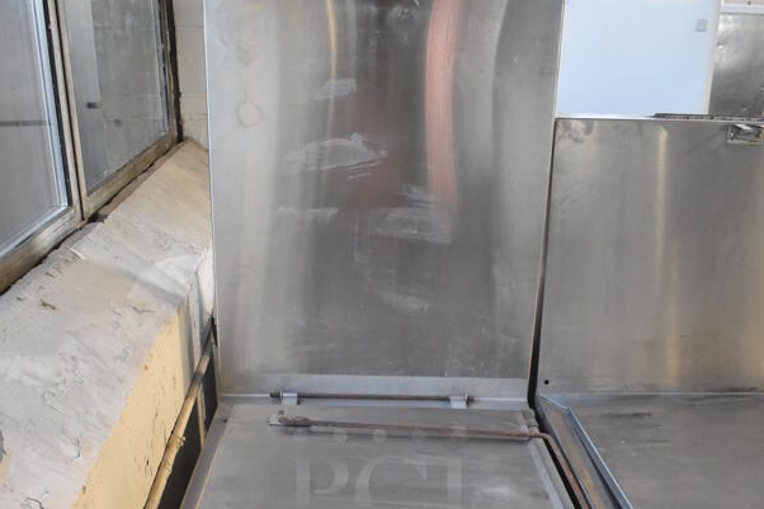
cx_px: 379
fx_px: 870
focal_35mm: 41
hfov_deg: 47.4
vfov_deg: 30.7
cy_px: 488
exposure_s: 1/125
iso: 2200
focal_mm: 18
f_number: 3.5
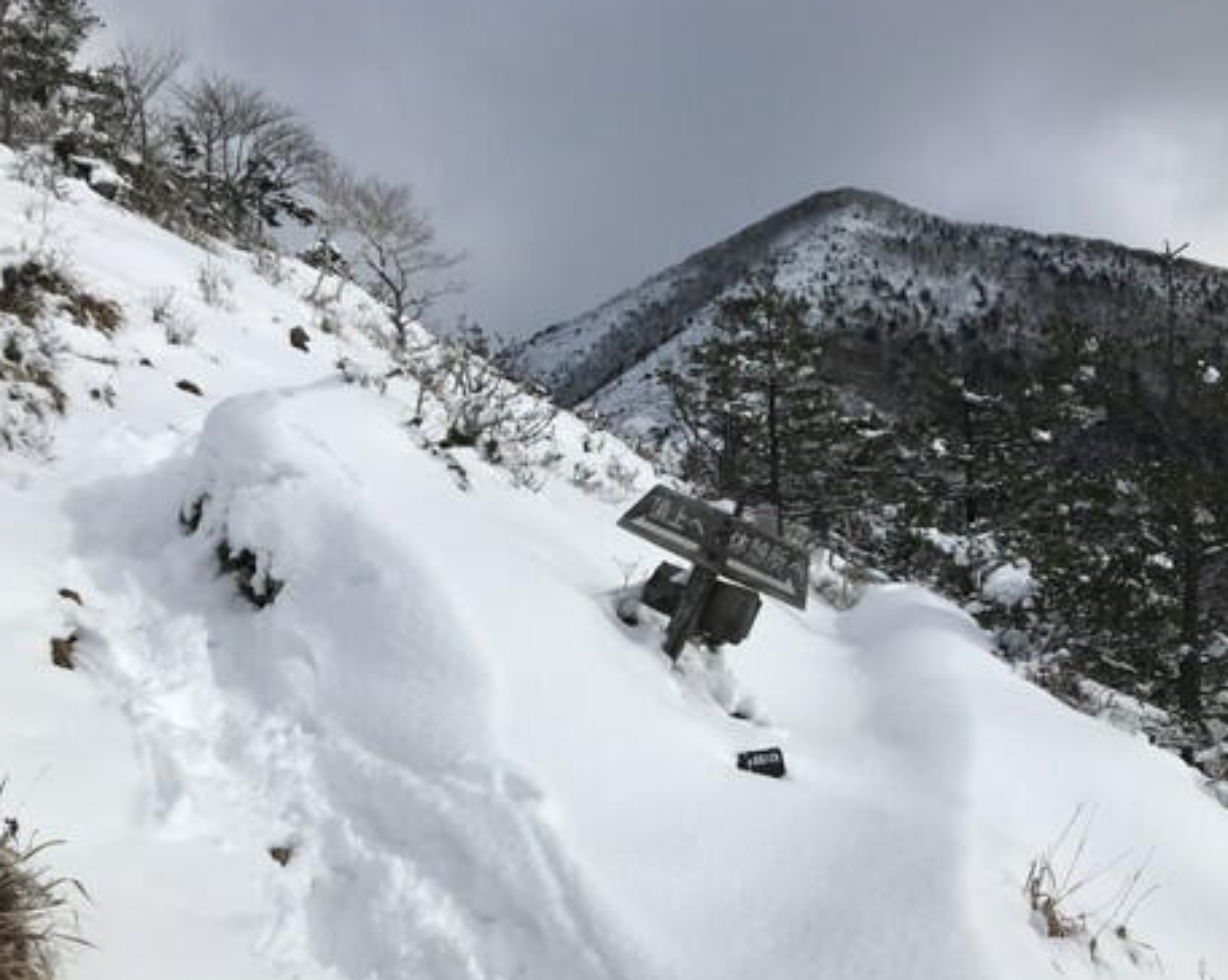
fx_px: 1089
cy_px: 489
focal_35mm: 30
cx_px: 644
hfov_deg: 58.8
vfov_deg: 48.4
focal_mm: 3.99
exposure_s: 1/5051
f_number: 1.8
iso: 20
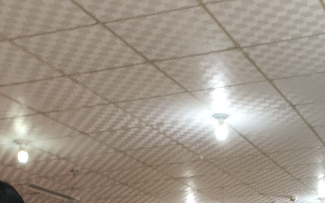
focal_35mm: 77
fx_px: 682
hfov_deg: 25.9
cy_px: 426
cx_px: 294
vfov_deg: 13.9
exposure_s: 1/33.3
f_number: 1.8
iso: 166
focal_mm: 4.68
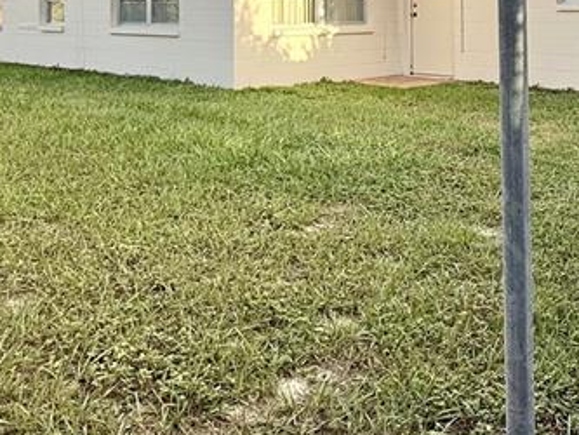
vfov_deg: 31.3
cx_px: 376
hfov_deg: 43.4
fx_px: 719
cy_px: 7
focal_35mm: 43
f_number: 2.2
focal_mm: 2.22
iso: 64
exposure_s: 1/789
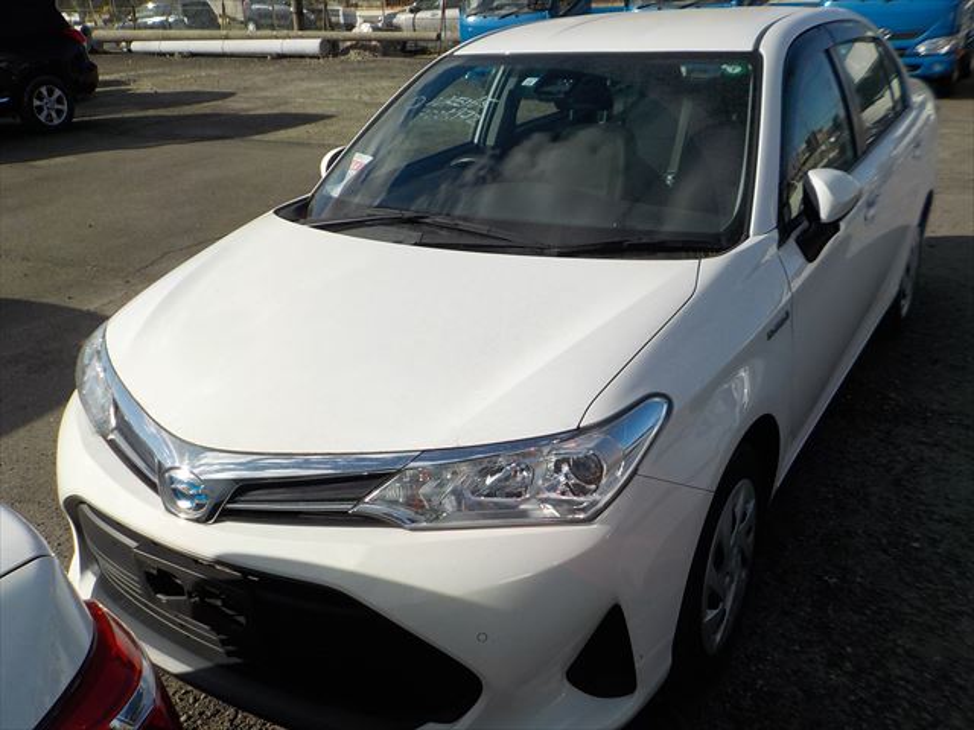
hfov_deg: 60.0
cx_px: 487
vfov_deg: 46.8
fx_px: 844
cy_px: 365
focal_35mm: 30
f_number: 6.6
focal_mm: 4.1
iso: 125
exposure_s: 1/640
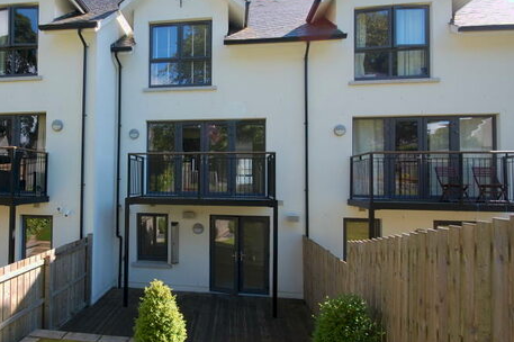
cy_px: 165
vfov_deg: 55.0
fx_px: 328
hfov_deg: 73.9
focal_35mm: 23
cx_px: 173
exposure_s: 1/160
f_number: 6.3
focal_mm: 10
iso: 200
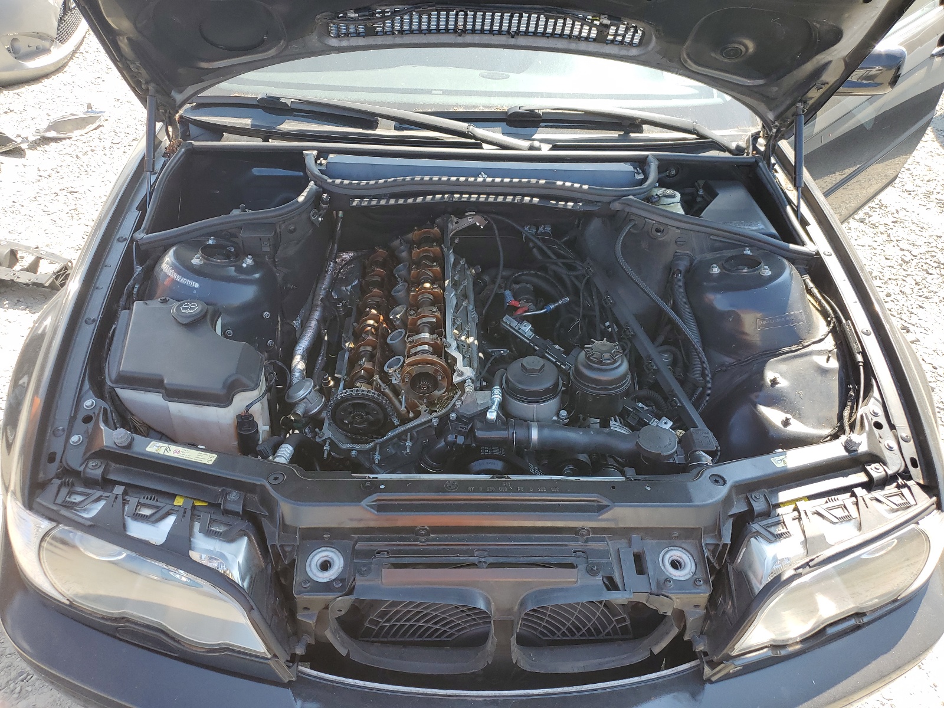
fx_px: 709
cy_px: 354
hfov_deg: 67.3
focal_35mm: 26
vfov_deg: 53.1
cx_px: 472
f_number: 1.5
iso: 50
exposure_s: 1/526
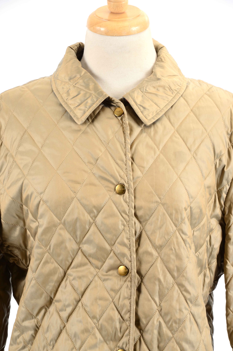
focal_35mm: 158
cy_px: 176
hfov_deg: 8.7
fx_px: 1536
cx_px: 116
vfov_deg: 13.1
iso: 160
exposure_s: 1/80
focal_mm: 105
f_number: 8
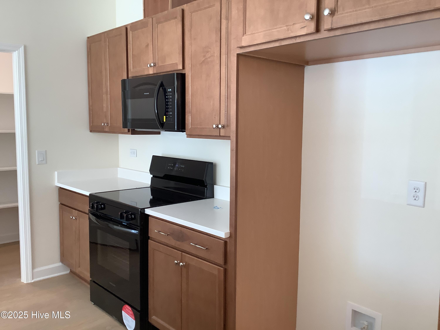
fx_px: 394
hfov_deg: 58.4
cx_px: 220
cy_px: 165
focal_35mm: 31
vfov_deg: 45.4
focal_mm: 3.3
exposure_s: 1/60
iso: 100
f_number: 2.4
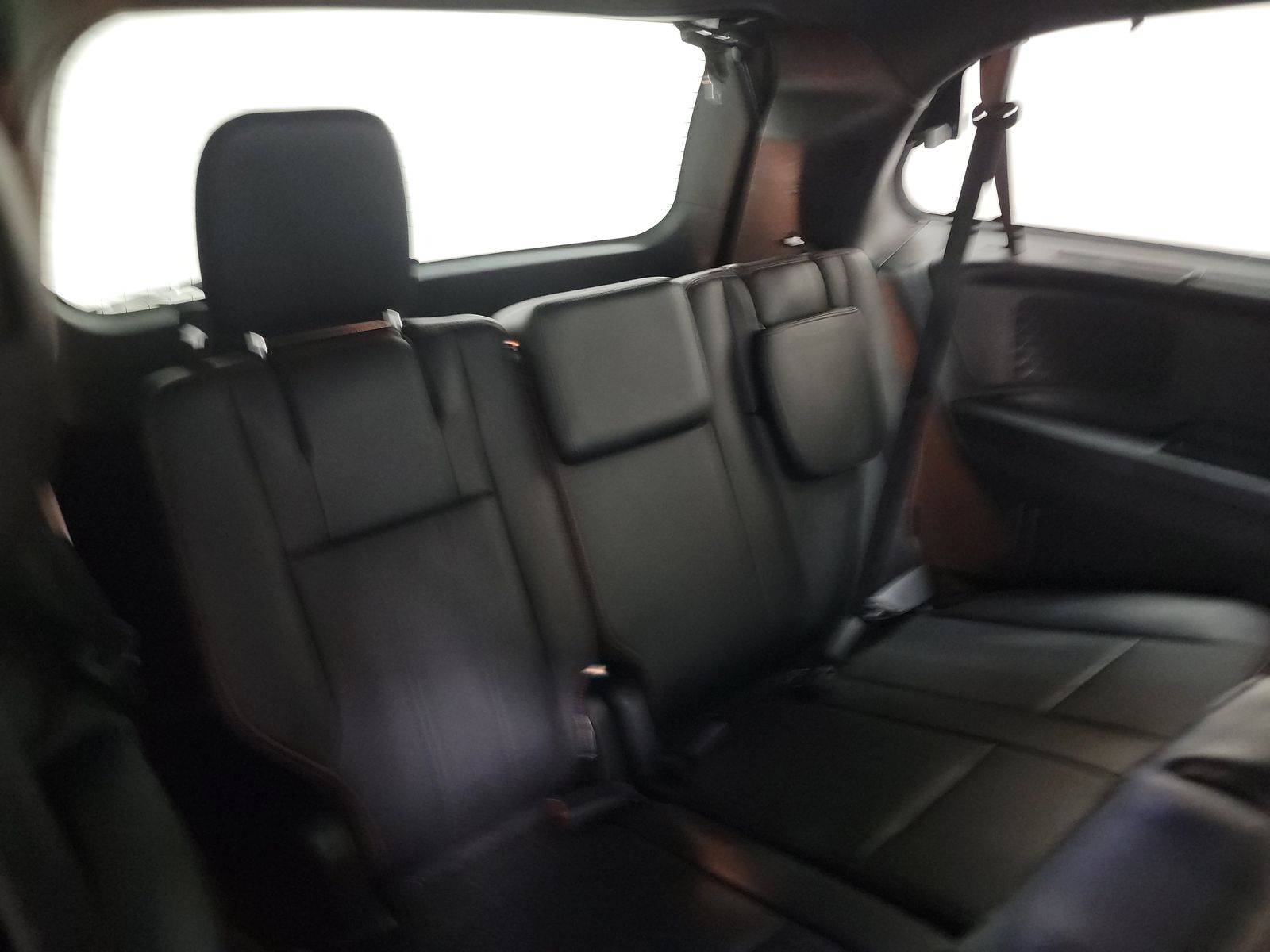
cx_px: 635
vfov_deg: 56.8
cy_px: 476
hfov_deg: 71.6
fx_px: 881
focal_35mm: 24
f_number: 1.8
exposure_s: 1/14
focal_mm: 6.7
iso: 1612
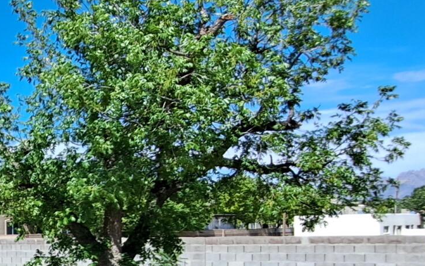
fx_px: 649
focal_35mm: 56
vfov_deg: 22.6
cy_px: 239
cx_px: -80
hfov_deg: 30.9
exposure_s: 1/1050
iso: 50
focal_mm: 1.74
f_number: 2.2
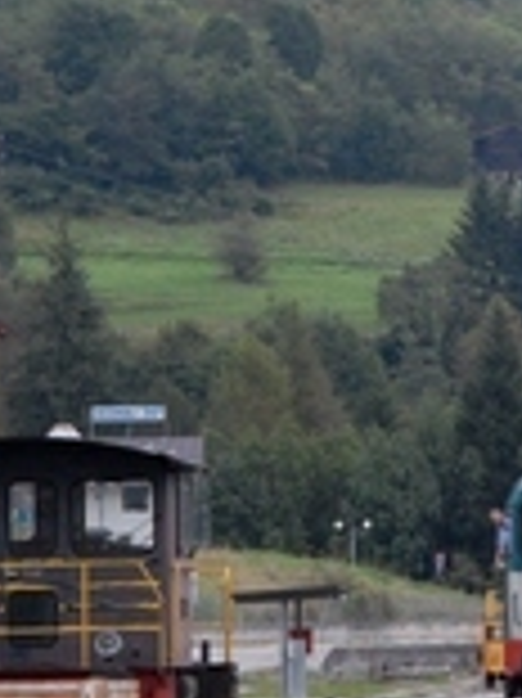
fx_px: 5094
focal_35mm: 253
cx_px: 693
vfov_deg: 7.8
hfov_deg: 5.8
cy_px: 288
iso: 1000
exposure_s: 1/125
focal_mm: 68
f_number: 8
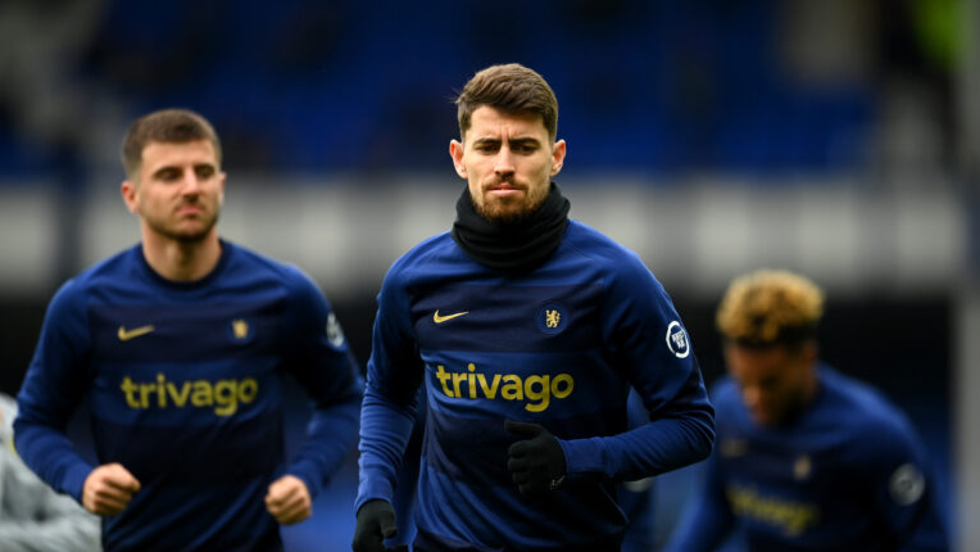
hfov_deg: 5.1
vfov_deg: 2.9
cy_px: 298
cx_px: 491
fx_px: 10942
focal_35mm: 421
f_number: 2.8
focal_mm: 400
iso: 800
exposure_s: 1/2500
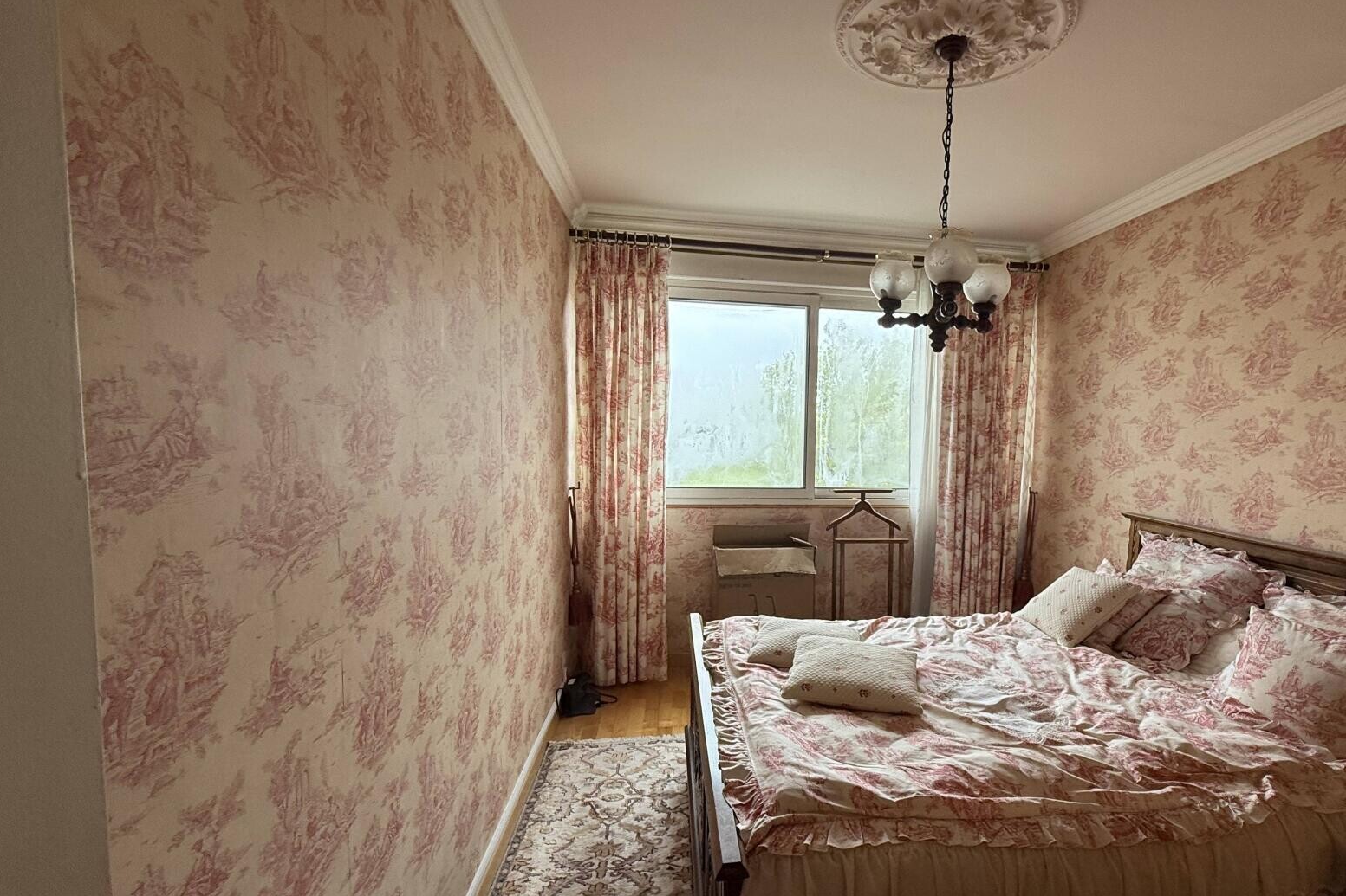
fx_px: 673
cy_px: 481
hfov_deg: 89.1
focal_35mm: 18
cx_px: 791
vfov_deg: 67.3
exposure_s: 1/183
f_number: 2.2
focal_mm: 2.22
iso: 64
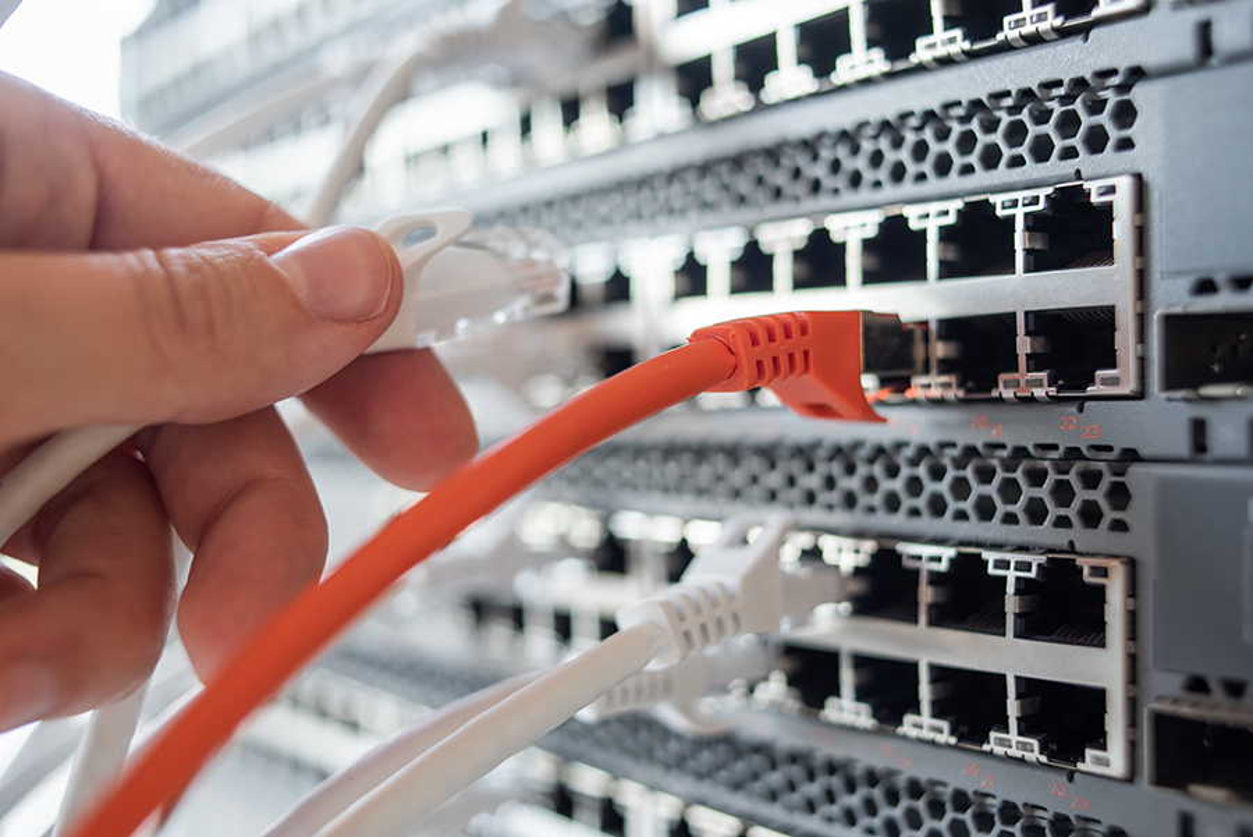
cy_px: 418
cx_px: 626
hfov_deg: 54.4
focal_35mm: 35
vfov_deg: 37.9
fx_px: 1219
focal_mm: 35
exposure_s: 1/25
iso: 500
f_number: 3.5
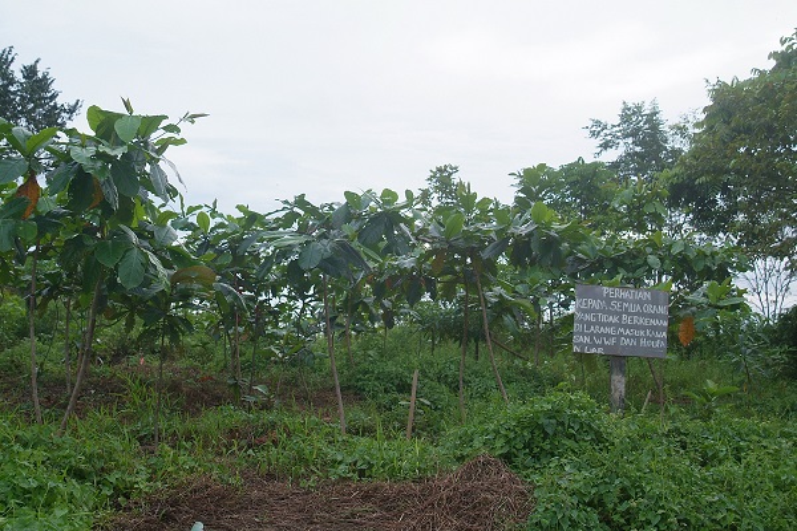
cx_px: 398
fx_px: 1262
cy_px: 266
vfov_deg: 23.8
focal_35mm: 57
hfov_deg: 35.1
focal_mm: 38
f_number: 6.7
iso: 200
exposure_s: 1/180
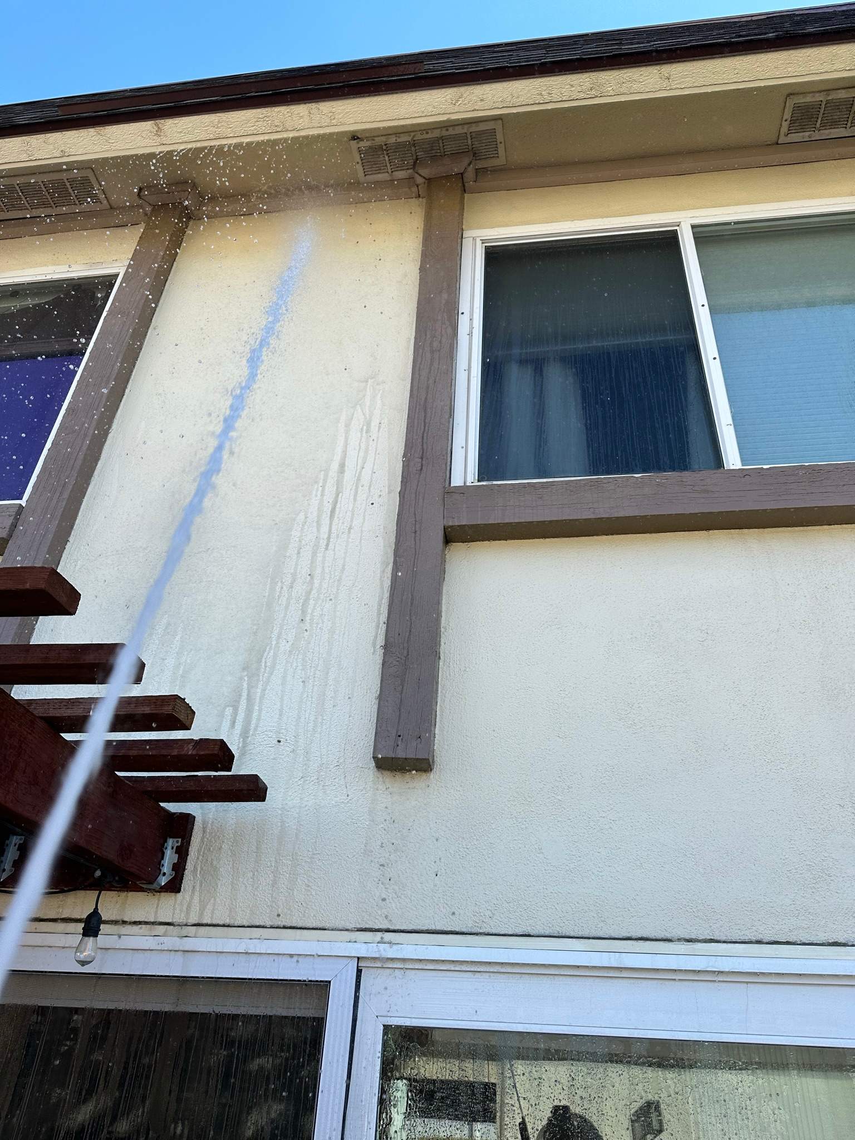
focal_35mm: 24
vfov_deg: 71.6
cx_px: 428
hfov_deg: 56.8
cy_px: 570
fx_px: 790
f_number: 1.78
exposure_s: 1/1453
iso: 80
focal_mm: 6.86
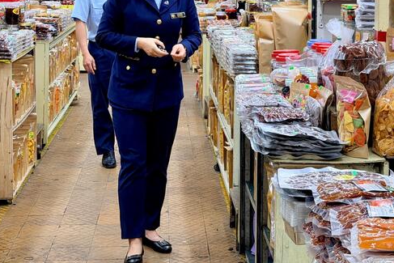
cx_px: 237
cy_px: 40
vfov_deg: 16.5
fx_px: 898
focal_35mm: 82
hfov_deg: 24.7
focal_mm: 6.76
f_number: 1.78
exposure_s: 1/121
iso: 64
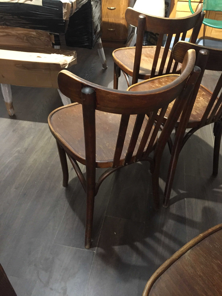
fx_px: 248
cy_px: 148
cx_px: 111
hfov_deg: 48.2
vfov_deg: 61.7
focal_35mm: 29
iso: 500
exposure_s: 1/17
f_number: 2.2
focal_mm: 4.15
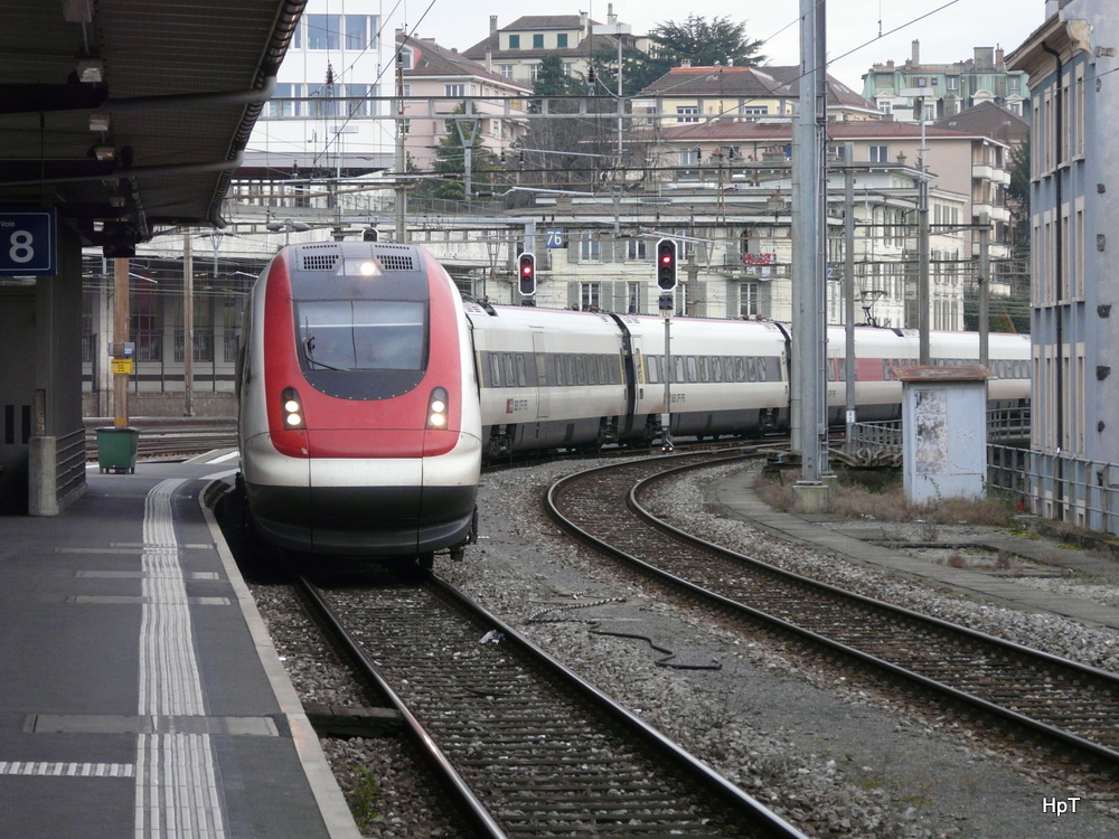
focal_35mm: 144
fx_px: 4655
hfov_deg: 13.7
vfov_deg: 10.3
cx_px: 560
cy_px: 420
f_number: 3.6
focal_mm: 23.7
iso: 250
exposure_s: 1/250
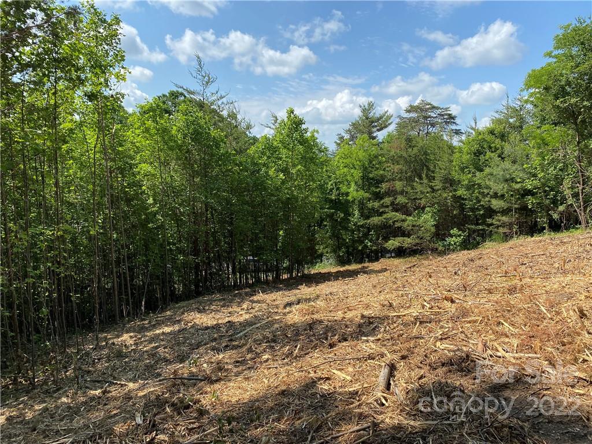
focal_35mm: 26
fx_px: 445
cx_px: 296
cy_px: 222
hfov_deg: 67.3
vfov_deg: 53.1
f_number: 1.8
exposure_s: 1/1754
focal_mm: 4.25
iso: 32
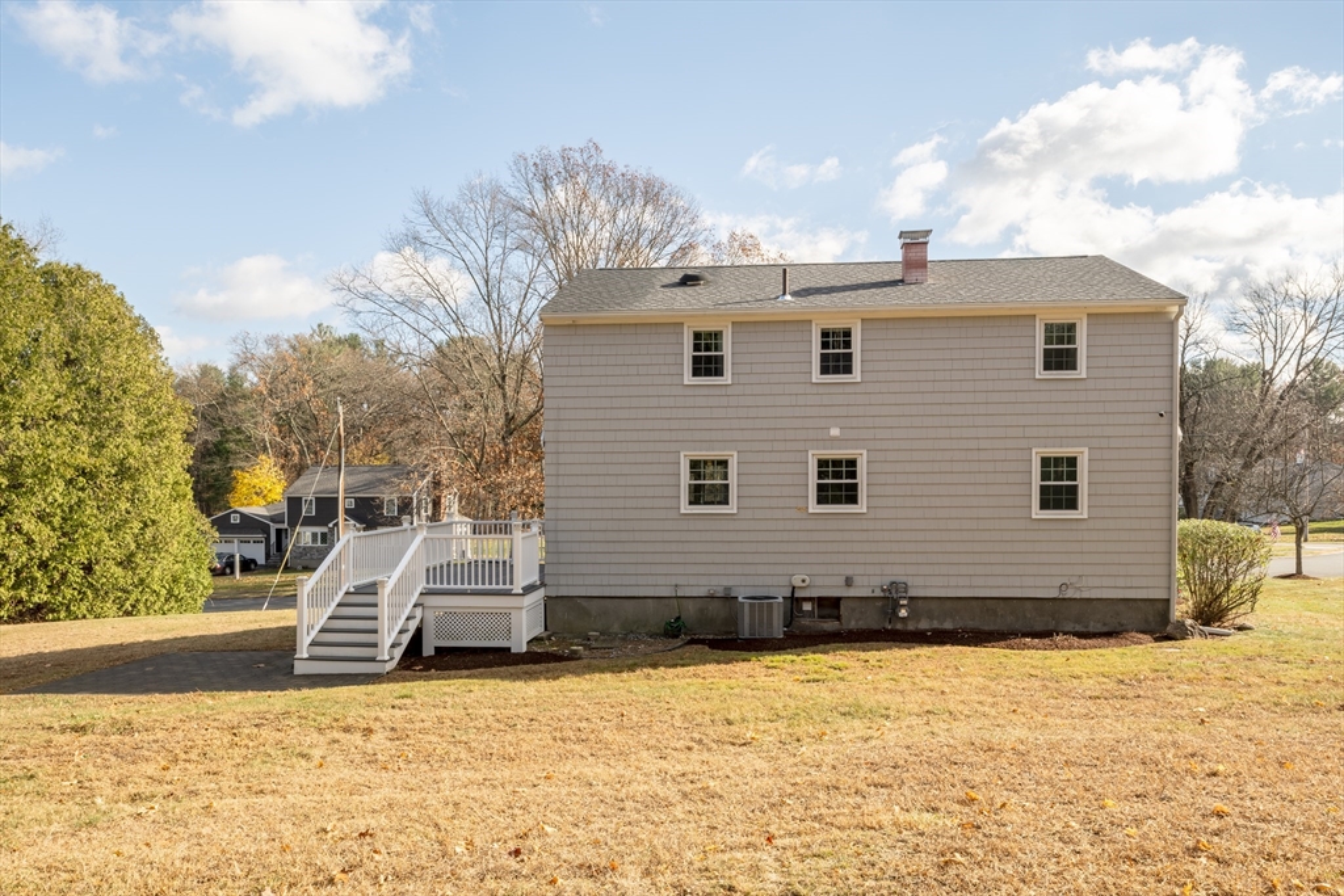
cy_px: 448
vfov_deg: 53.1
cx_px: 672
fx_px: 896
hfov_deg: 73.7
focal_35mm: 24
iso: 64
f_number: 18
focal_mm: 24
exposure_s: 1/125
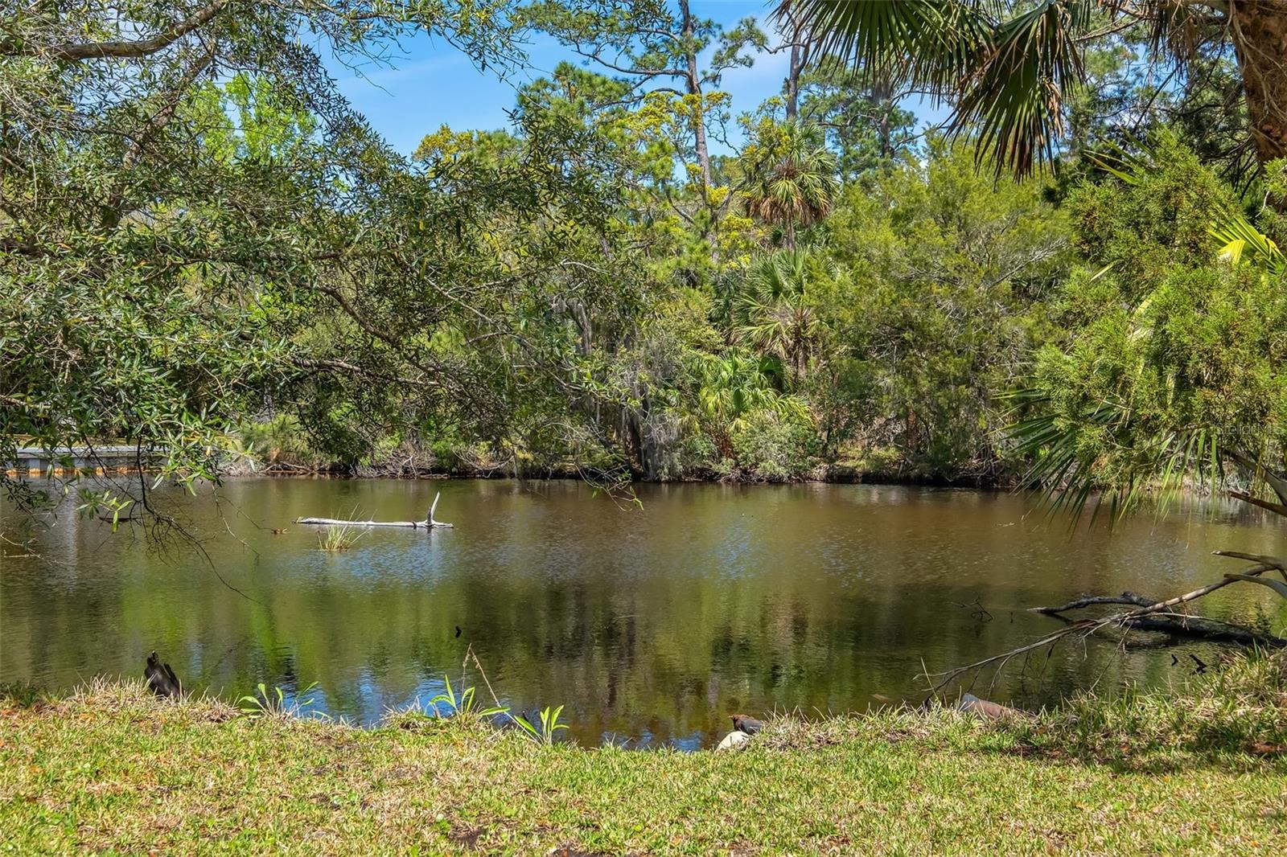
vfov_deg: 36.9
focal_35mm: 36
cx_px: 644
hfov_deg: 53.1
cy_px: 428
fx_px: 1287
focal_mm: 24
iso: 400
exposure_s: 1/350
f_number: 8
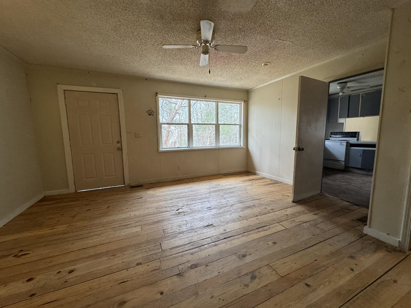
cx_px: 206
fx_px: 166
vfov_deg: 85.7
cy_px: 154
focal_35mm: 14
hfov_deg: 102.1
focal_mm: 2.22
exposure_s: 1/120
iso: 250
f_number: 2.2
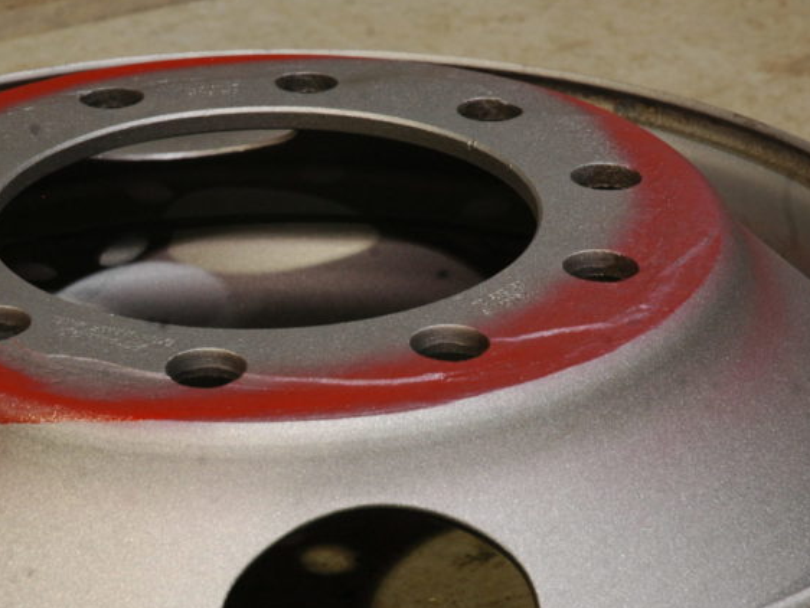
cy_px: 317
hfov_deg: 16.0
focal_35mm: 123
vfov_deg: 12.1
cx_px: 294
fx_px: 2879
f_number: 10
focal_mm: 60
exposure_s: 1/6
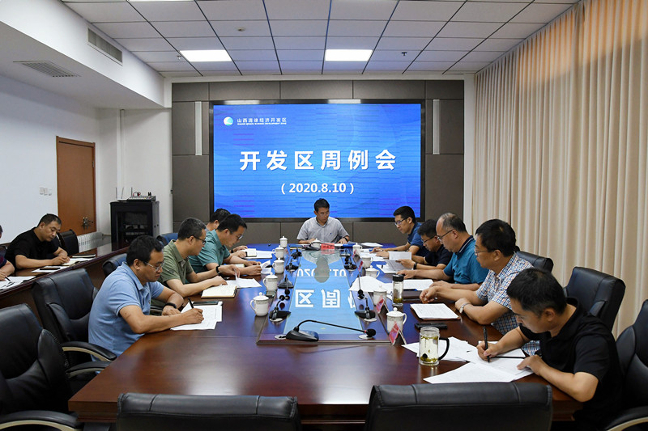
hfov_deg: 67.4
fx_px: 486
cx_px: 324
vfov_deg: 47.9
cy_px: 216
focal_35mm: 27
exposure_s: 1/125
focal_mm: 18
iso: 2000
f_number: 5.6
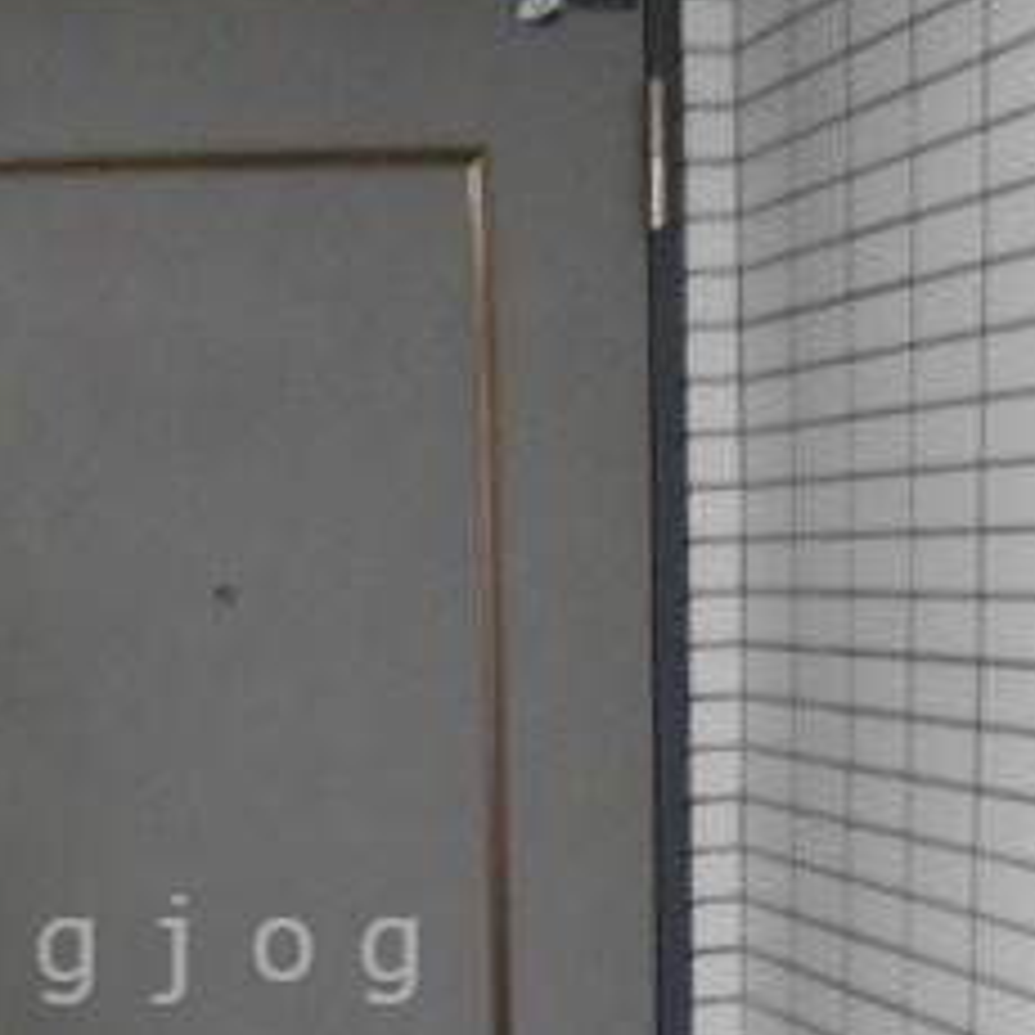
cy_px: 950
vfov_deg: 27.9
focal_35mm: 59
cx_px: 135
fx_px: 1996
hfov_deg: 28.1
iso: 400
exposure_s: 1/25
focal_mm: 4.3
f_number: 3.1
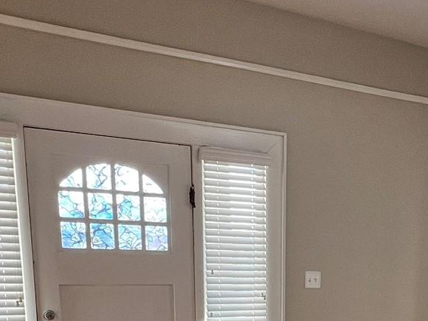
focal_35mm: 47
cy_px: 378
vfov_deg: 27.4
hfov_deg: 37.8
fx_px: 581
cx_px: 383
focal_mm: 1.57
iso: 80
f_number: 1.8
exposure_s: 1/120
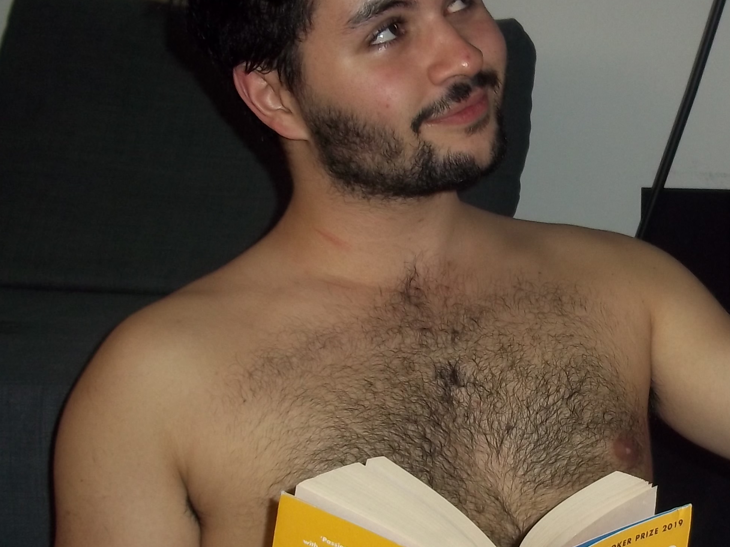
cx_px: 579
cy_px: 399
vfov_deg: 19.8
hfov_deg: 25.9
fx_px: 1560
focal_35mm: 74
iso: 80
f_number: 3.1
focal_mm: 6.5
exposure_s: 1/30
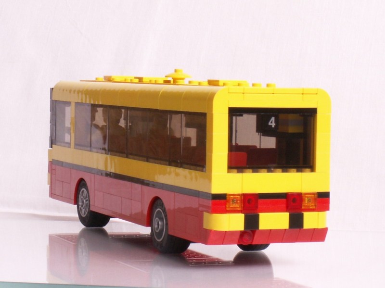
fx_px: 745
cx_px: 192
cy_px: 144
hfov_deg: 29.0
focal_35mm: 67
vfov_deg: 21.9
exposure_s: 1/2
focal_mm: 11.17
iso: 50
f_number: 8
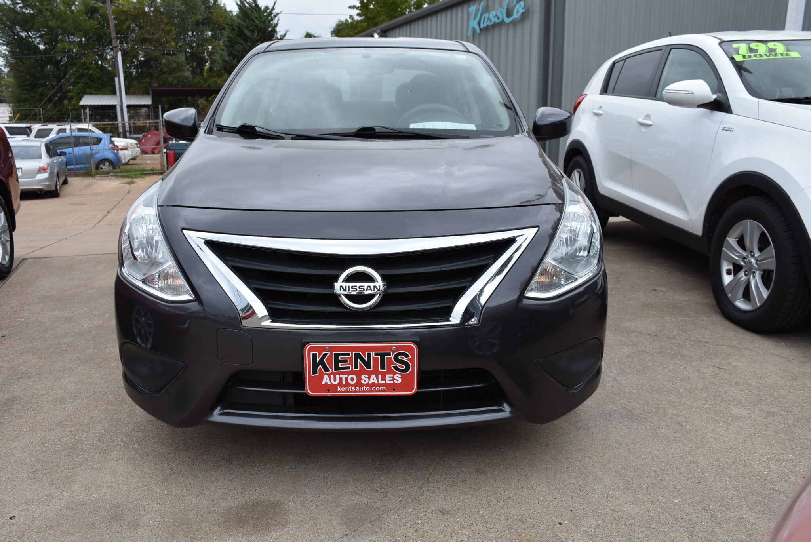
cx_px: 406
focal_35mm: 30
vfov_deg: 43.7
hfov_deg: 61.9
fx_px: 676
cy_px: 271
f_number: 6.3
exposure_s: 1/160
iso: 200
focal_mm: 20
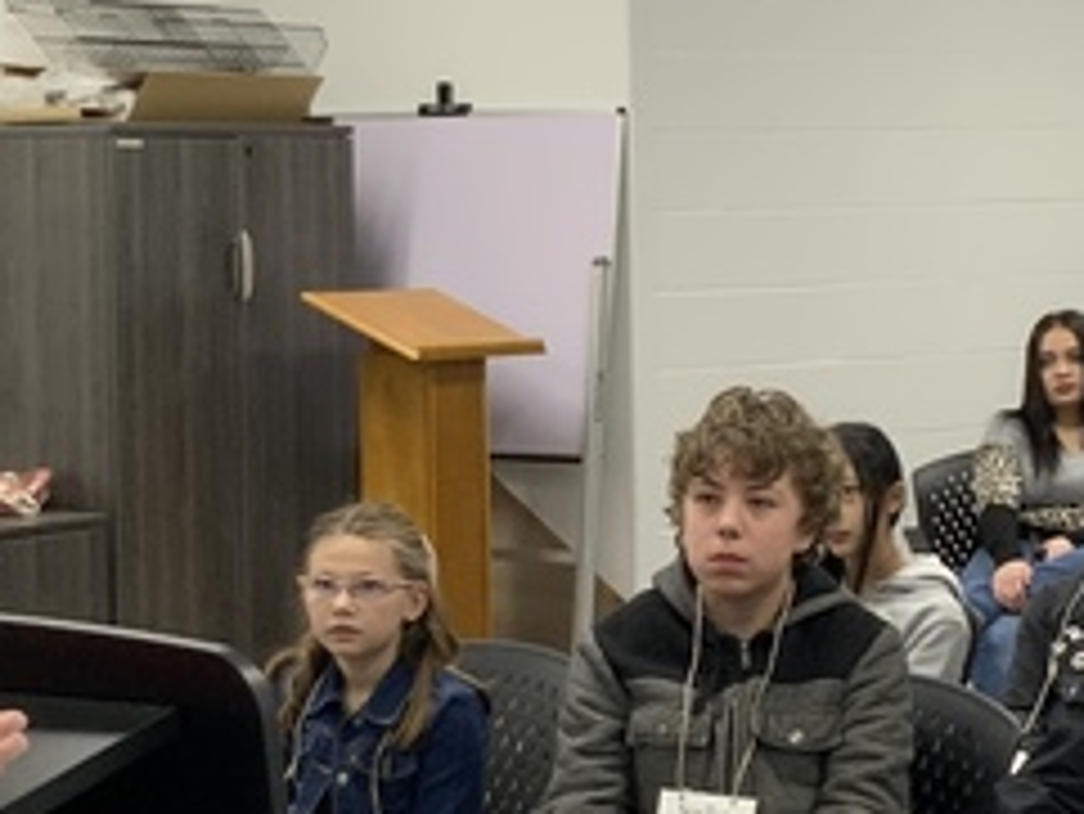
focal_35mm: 123
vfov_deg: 12.1
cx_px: 688
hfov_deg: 16.0
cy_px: 441
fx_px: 3854
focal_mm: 3
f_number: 1.8
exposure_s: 1/60
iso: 64
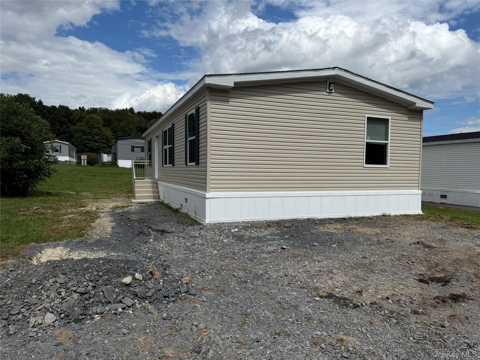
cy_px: 180
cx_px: 240
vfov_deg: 56.8
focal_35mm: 24
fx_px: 333
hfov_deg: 71.6
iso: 80
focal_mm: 6.76
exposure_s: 1/8130
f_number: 1.78
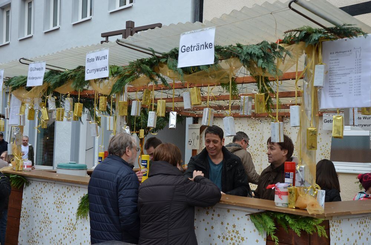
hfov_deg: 43.7
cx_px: 186
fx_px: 463
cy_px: 122
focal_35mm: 45
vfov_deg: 29.7
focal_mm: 30
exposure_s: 1/125
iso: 400
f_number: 5.6
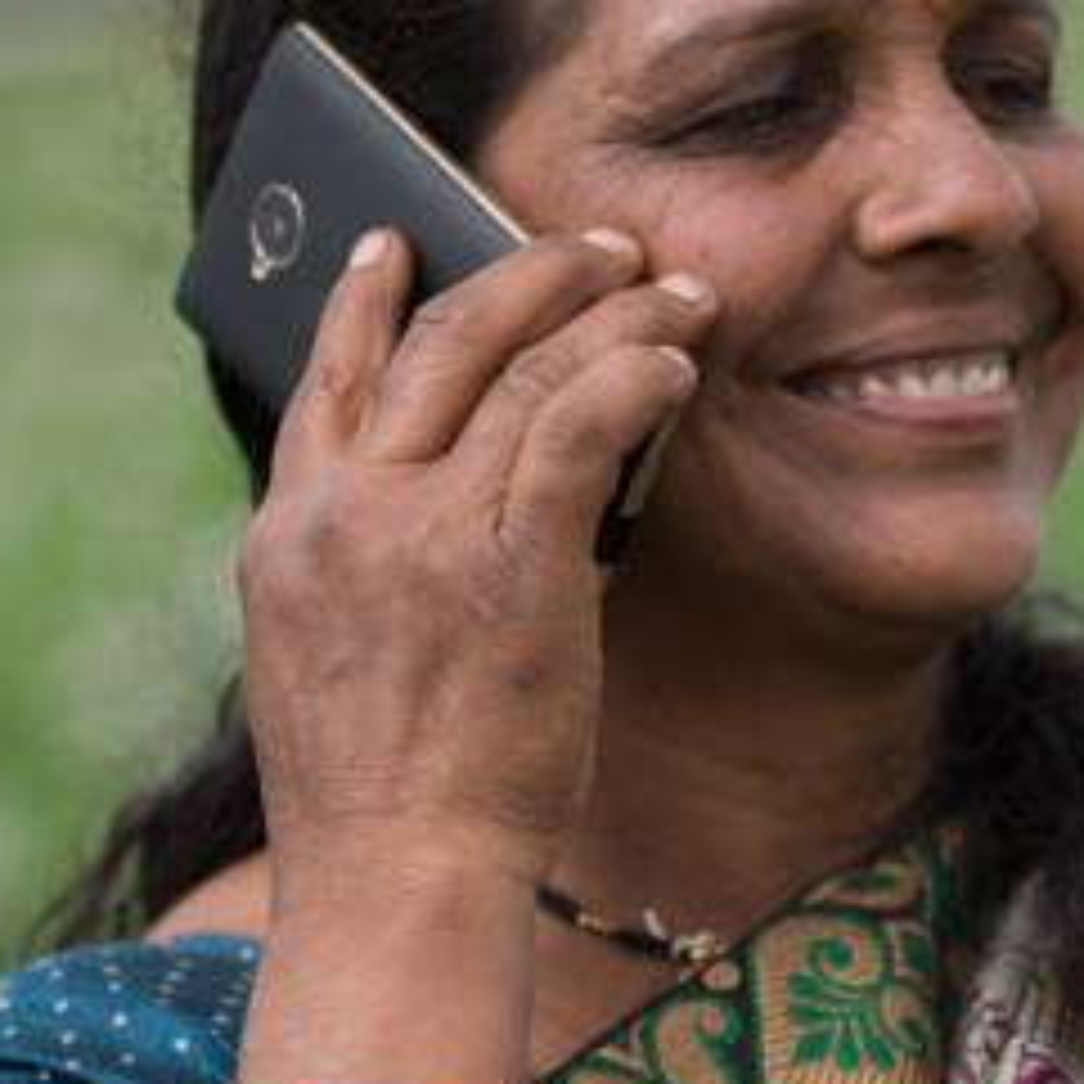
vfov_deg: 5.7
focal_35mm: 307
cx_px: 1615
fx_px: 10877
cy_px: 855
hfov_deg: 5.7
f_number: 2.2
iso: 200
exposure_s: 1/3200
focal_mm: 85
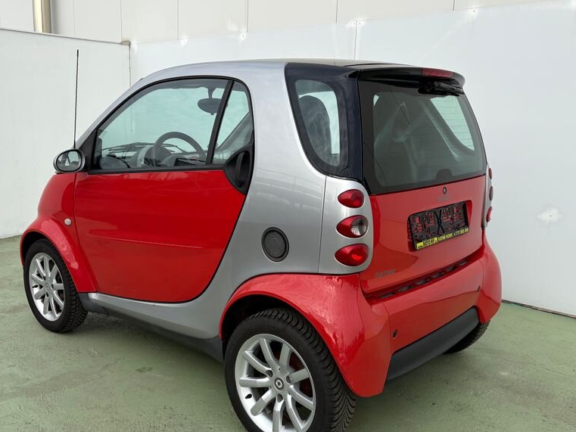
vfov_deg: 40.6
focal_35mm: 35
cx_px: 262
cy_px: 241
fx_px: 582
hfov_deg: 52.5
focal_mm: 5.96
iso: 50
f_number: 1.6
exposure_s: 1/2451
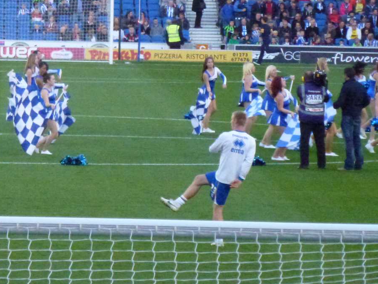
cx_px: 77
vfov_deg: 4.6
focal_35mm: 325
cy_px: 79
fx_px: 3549
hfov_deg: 6.1
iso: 1600
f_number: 5.4
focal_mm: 32.6
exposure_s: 1/640
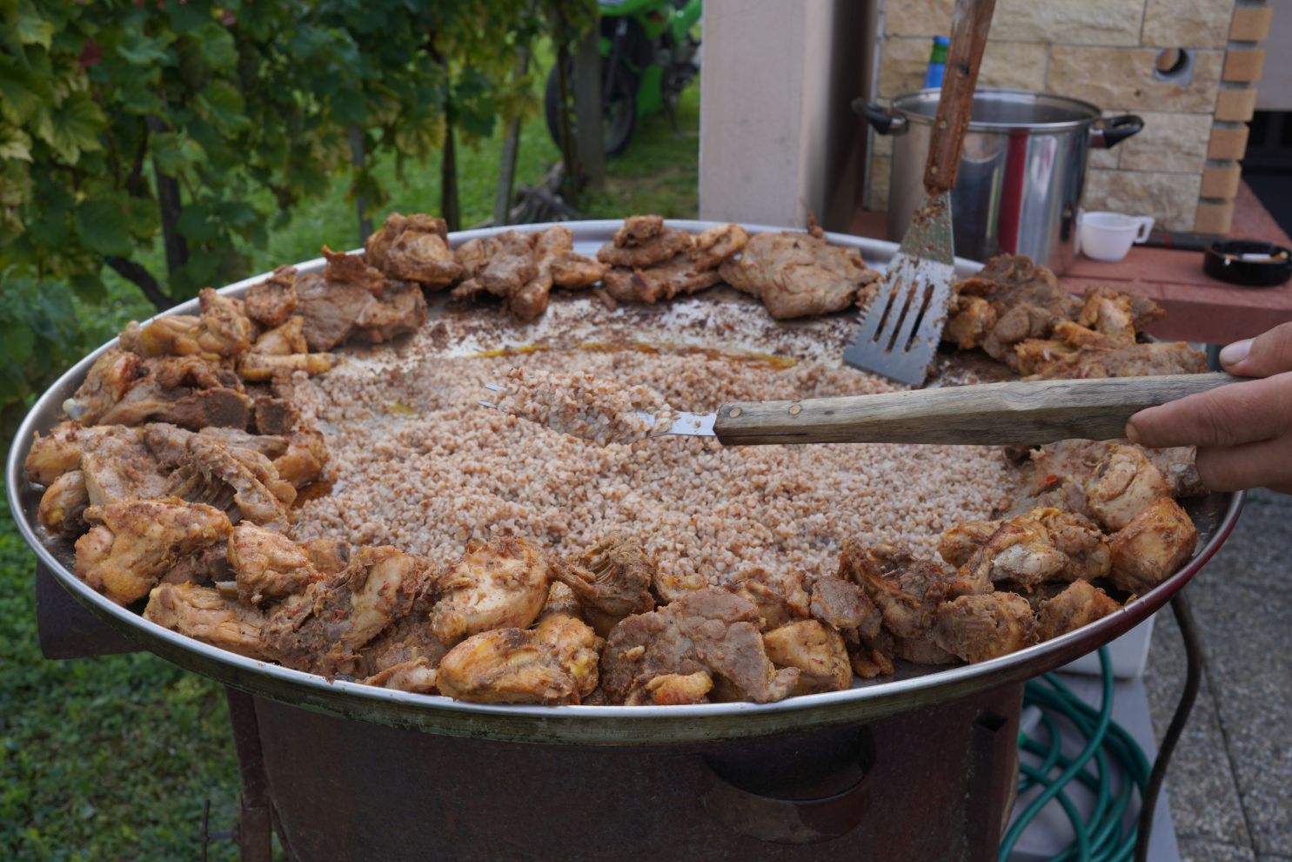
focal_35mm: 37
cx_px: 646
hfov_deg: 51.6
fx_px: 1335
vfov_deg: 35.8
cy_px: 431
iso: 100
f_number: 5.6
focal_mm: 24.8
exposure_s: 1/200
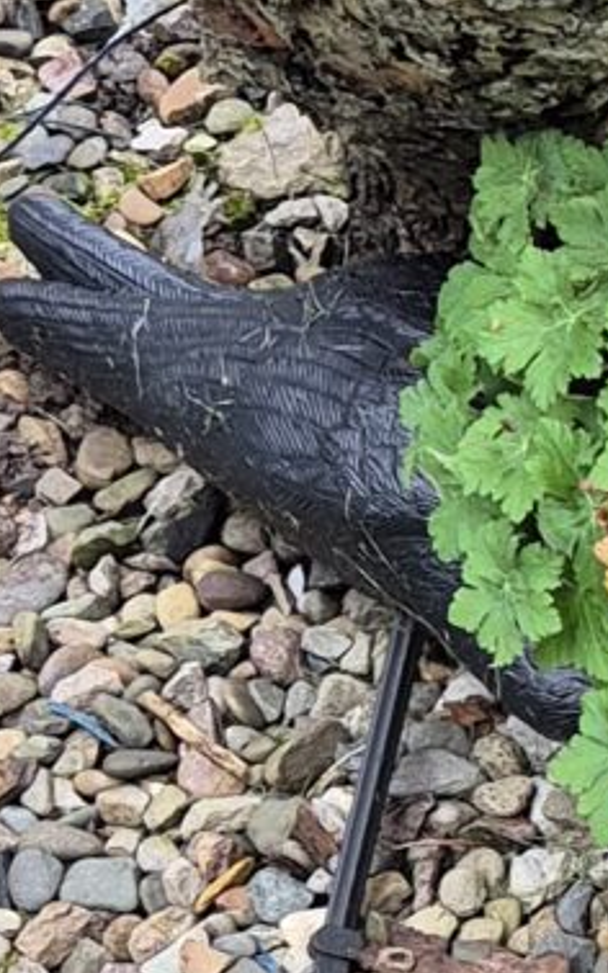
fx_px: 4378
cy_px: 777
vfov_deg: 12.6
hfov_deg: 7.2
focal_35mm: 165
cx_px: 1760
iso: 64
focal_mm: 5.4
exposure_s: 1/180
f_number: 1.8
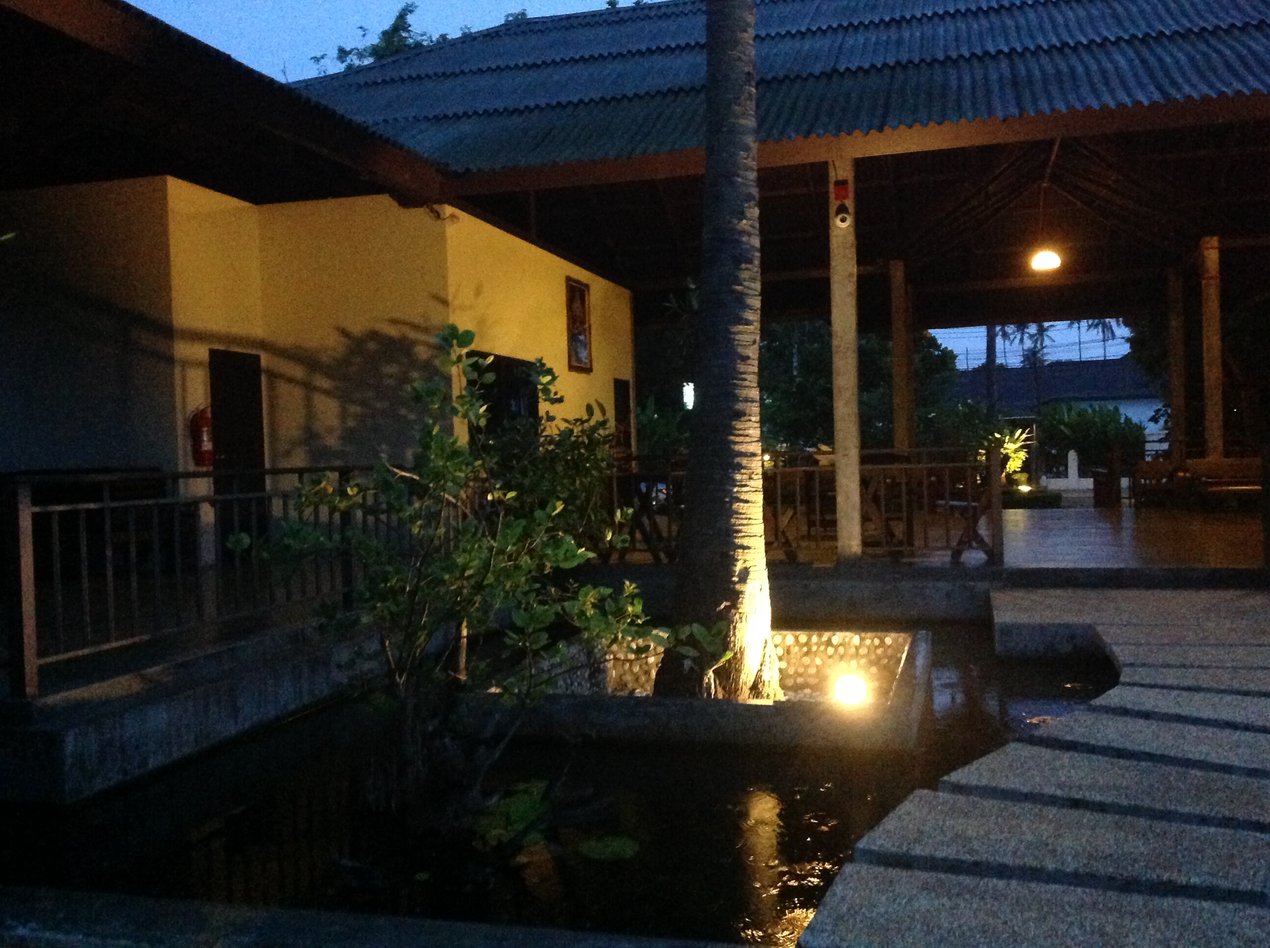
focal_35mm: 35
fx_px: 1282
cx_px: 635
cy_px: 474
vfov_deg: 40.6
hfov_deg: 52.7
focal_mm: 4.28
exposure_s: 1/15
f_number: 2.4
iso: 800
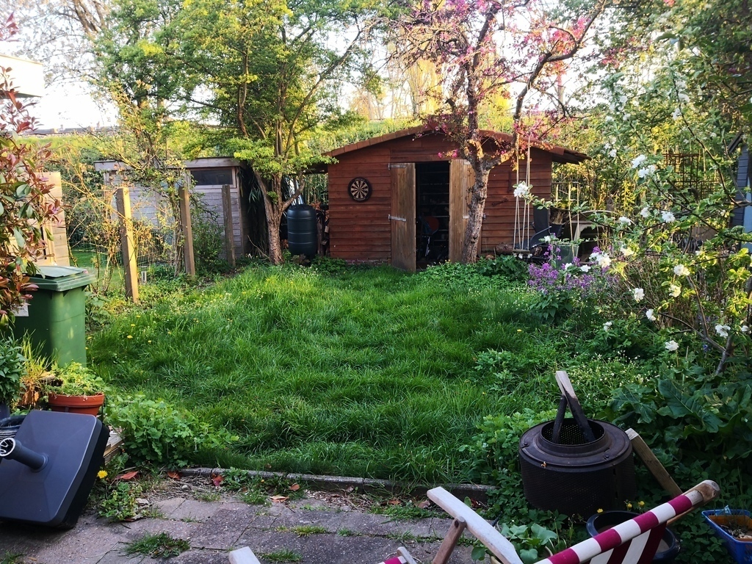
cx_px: 376
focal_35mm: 27
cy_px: 282
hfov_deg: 65.3
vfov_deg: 51.4
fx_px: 587
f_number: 1.6
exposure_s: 1/50
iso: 64
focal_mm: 3.95
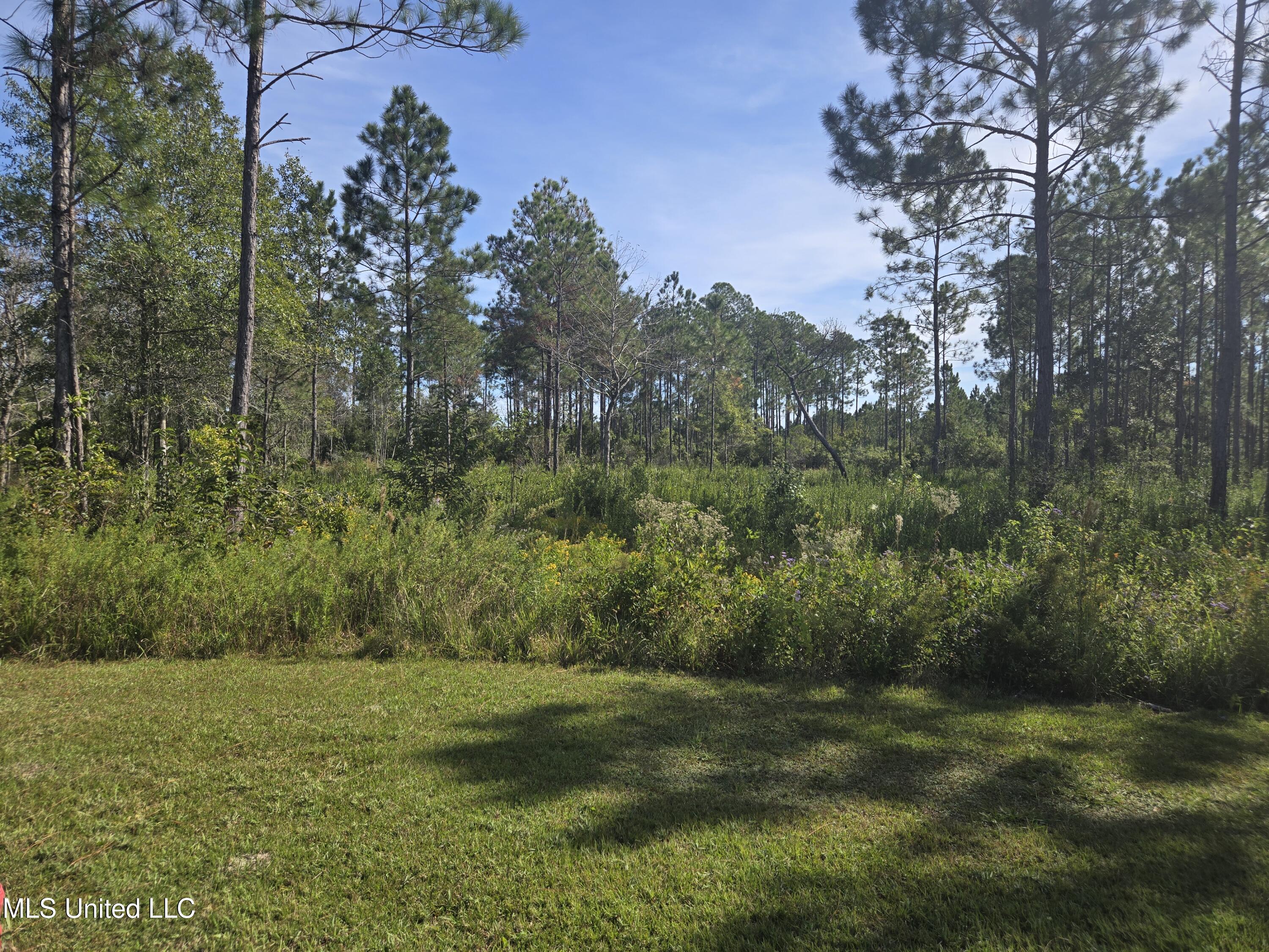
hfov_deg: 73.9
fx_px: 843
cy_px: 476
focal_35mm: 23
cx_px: 634
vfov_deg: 58.9
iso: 25
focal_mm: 5.4
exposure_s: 1/1433
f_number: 1.8
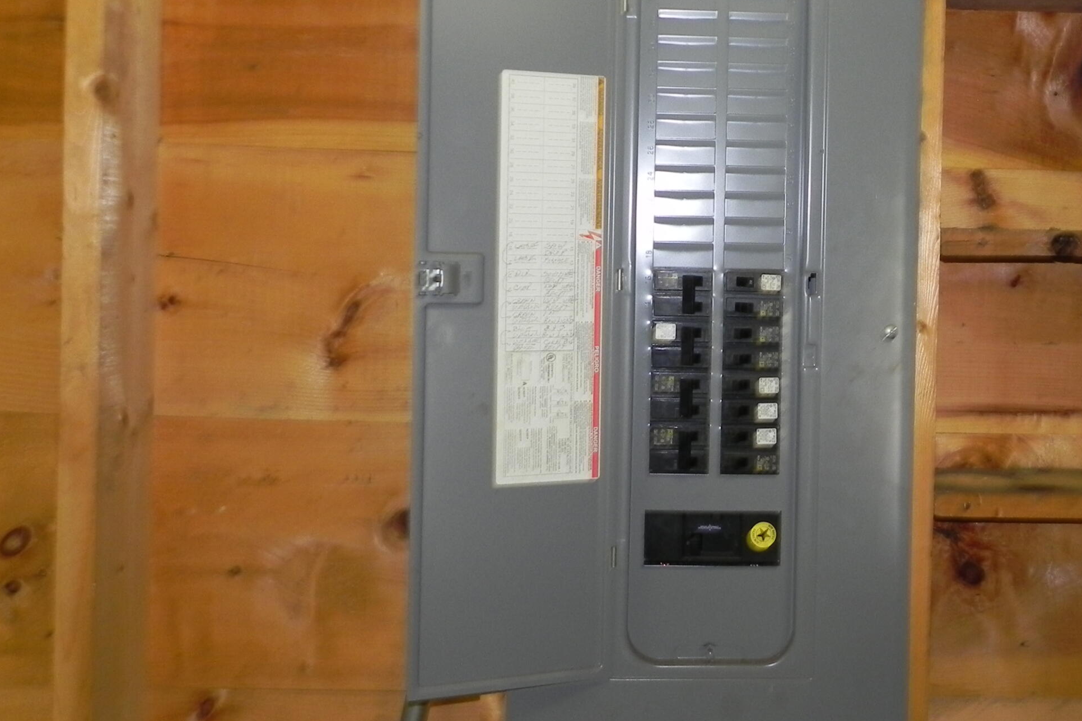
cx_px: 720
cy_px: 319
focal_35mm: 42
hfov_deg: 45.7
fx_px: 1262
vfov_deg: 31.9
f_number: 2.8
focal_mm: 4.6
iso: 200
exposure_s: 1/30
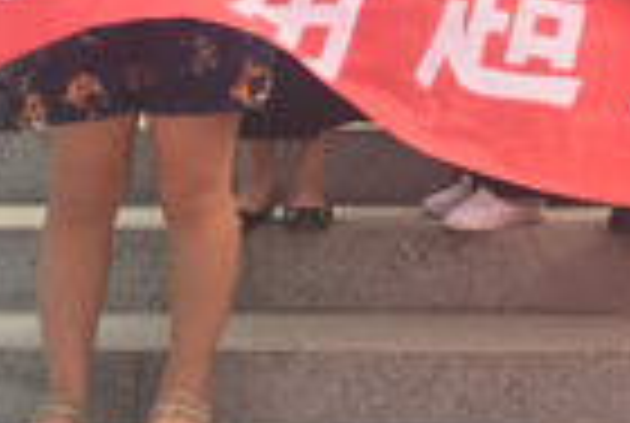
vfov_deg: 9.6
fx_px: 2262
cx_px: 1098
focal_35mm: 129
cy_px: -558
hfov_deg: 14.2
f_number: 2.2
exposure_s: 1/705
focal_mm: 4.15
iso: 25
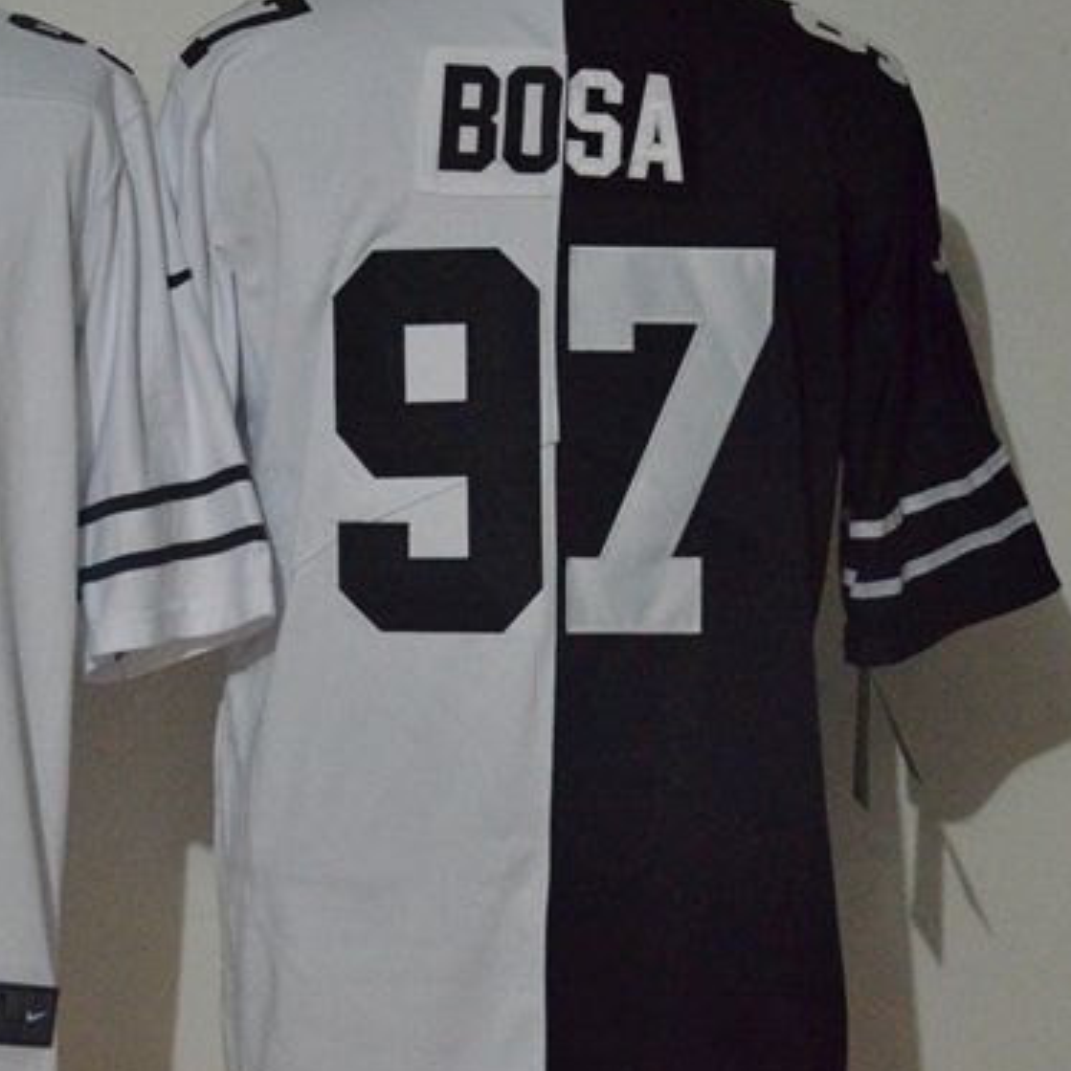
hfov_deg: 14.1
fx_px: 4302
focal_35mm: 123
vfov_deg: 14.2
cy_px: 471
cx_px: 115
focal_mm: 45
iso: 4000
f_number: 4.5
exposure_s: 1/60
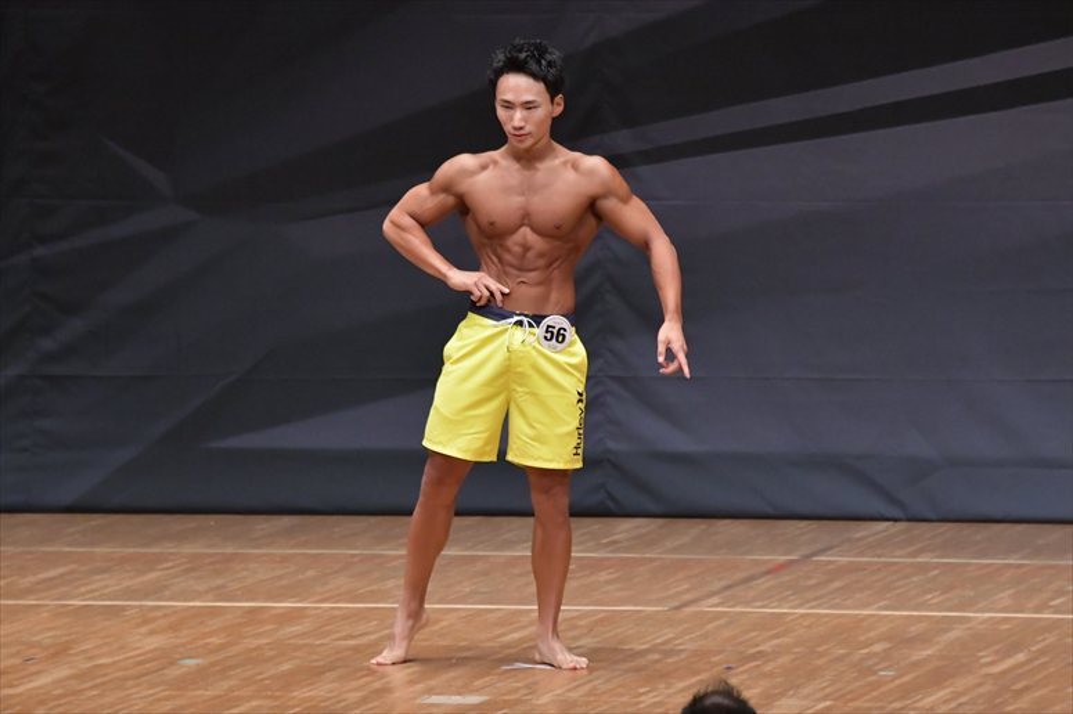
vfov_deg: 4.8
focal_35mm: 285
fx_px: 8491
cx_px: 536
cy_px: 357
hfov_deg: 7.2
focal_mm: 190
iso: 6400
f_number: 5.6
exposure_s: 1/400
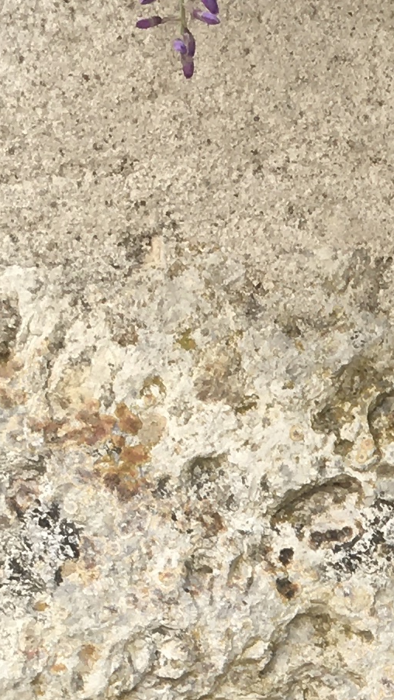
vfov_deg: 14.1
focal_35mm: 141
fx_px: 2619
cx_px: 761
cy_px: 1099
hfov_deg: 8.2
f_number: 2.2
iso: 25
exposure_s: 1/348
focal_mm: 4.15
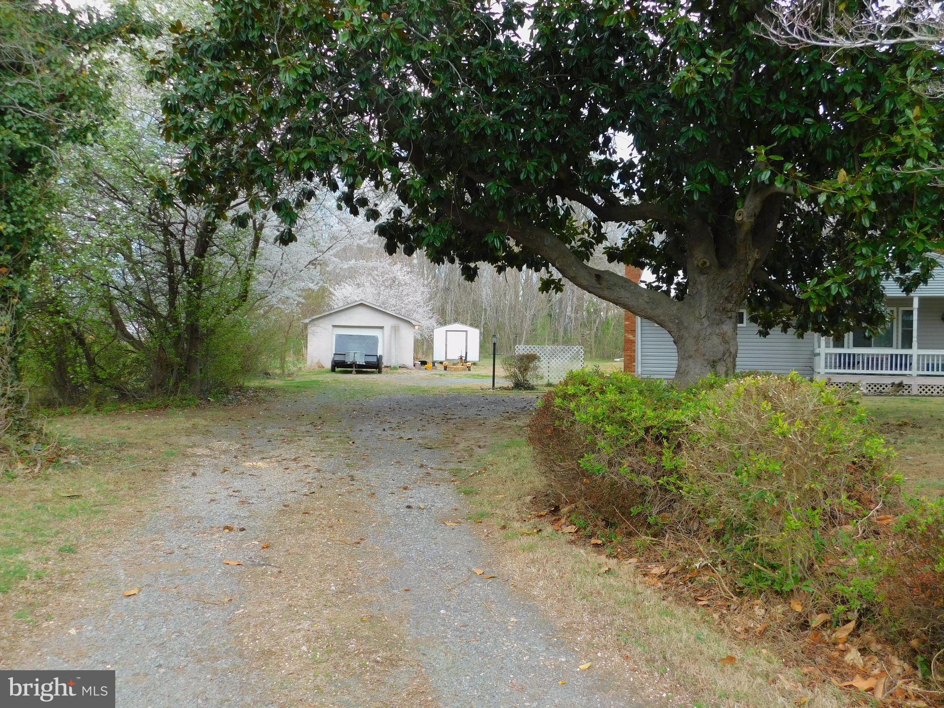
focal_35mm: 30
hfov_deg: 60.0
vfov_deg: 46.8
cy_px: 354
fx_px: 818
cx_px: 472
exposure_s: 1/320
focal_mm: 5.3
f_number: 3.2
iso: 125
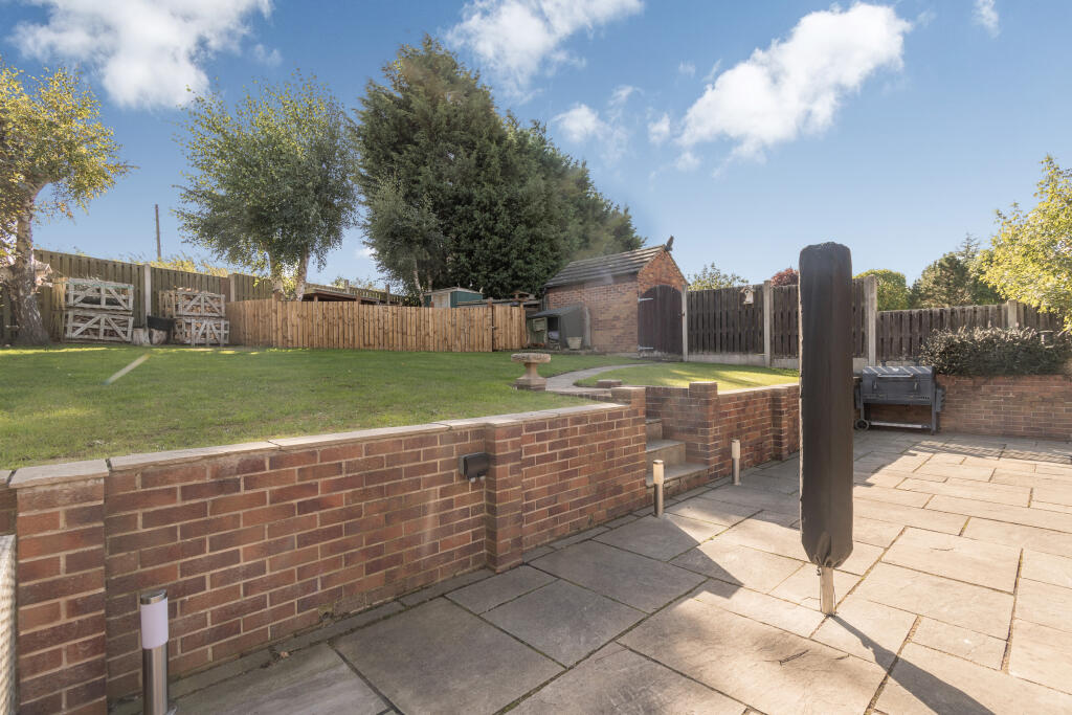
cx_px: 536
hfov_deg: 100.4
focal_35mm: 15
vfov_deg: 77.3
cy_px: 358
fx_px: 447
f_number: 8
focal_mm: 10
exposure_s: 1/60
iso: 100
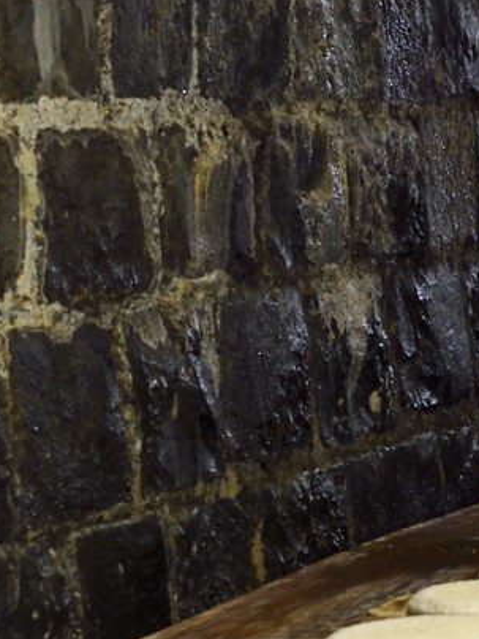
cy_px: 54
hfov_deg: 7.0
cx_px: 1181
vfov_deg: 9.9
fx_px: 3653
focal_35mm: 198
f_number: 8
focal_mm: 52
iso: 800
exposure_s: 1/10
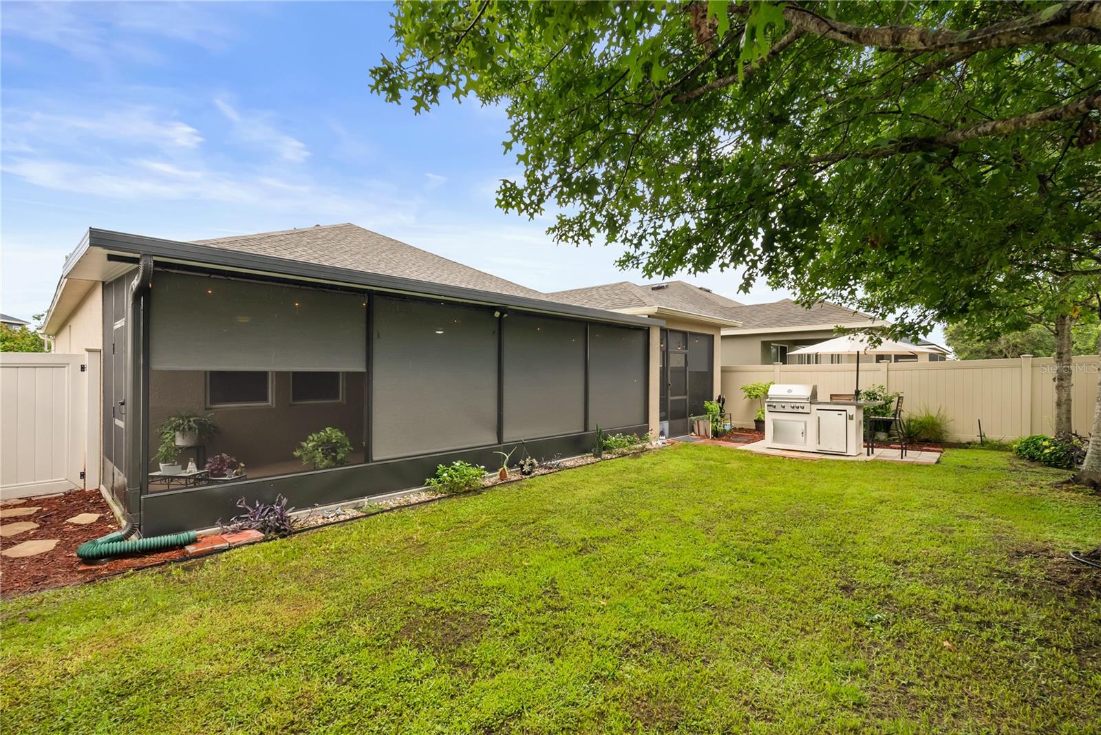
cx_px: 550
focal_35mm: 16
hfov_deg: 95.0
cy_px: 368
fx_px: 505
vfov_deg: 72.1
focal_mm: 16.5
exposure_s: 1/640
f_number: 7.1
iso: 1600
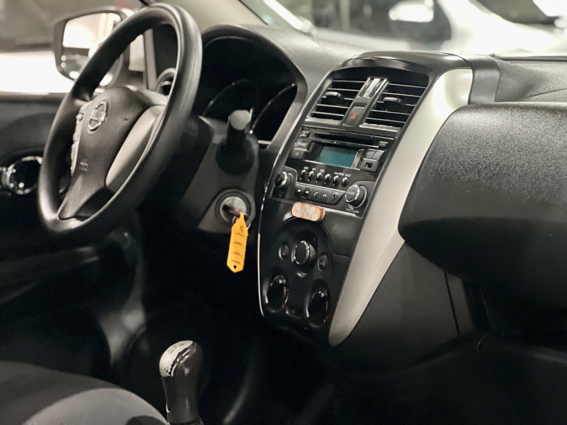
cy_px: 212
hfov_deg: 25.3
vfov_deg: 19.1
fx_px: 1261
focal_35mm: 77
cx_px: 284
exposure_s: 1/15
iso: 1000
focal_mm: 9
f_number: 2.8
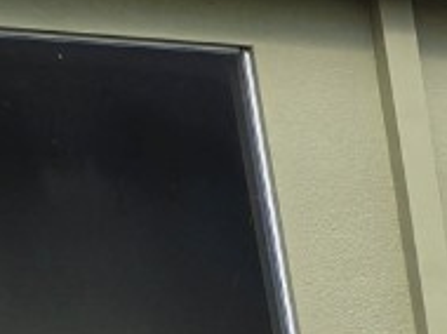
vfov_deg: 10.9
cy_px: 663
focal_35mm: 124
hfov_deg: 11.8
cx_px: 1181
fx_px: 1599
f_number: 1.8
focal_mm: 5.4
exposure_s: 1/720
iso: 25
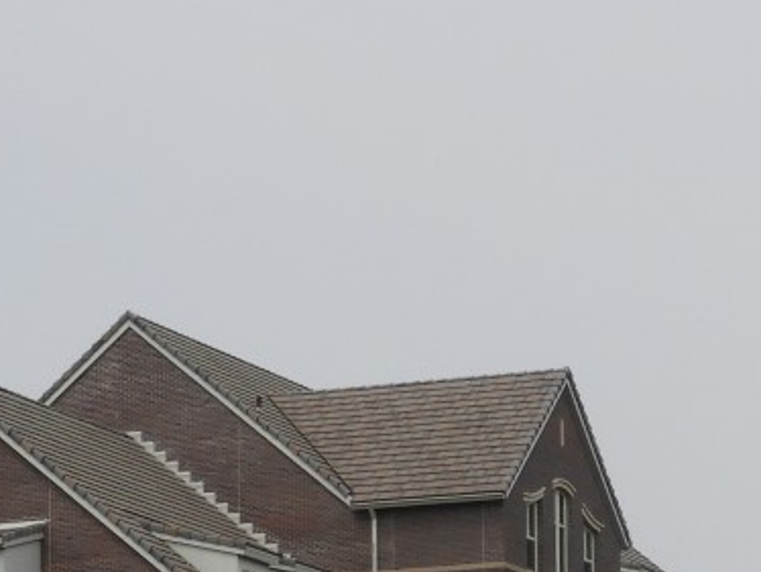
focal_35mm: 231
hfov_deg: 8.5
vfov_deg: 6.4
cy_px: 261
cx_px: 692
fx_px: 5082
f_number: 4.2
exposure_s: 1/1000
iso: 100
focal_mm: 10.7
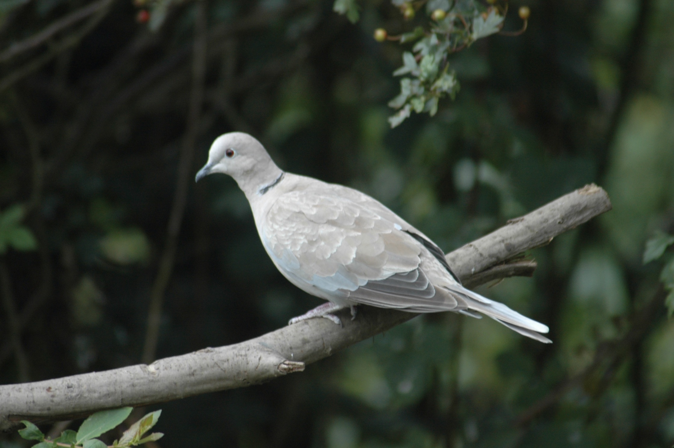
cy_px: 224
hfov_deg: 4.6
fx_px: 8415
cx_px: 337
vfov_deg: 3.0
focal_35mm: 450
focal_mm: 300
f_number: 5.6
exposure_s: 1/160
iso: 400
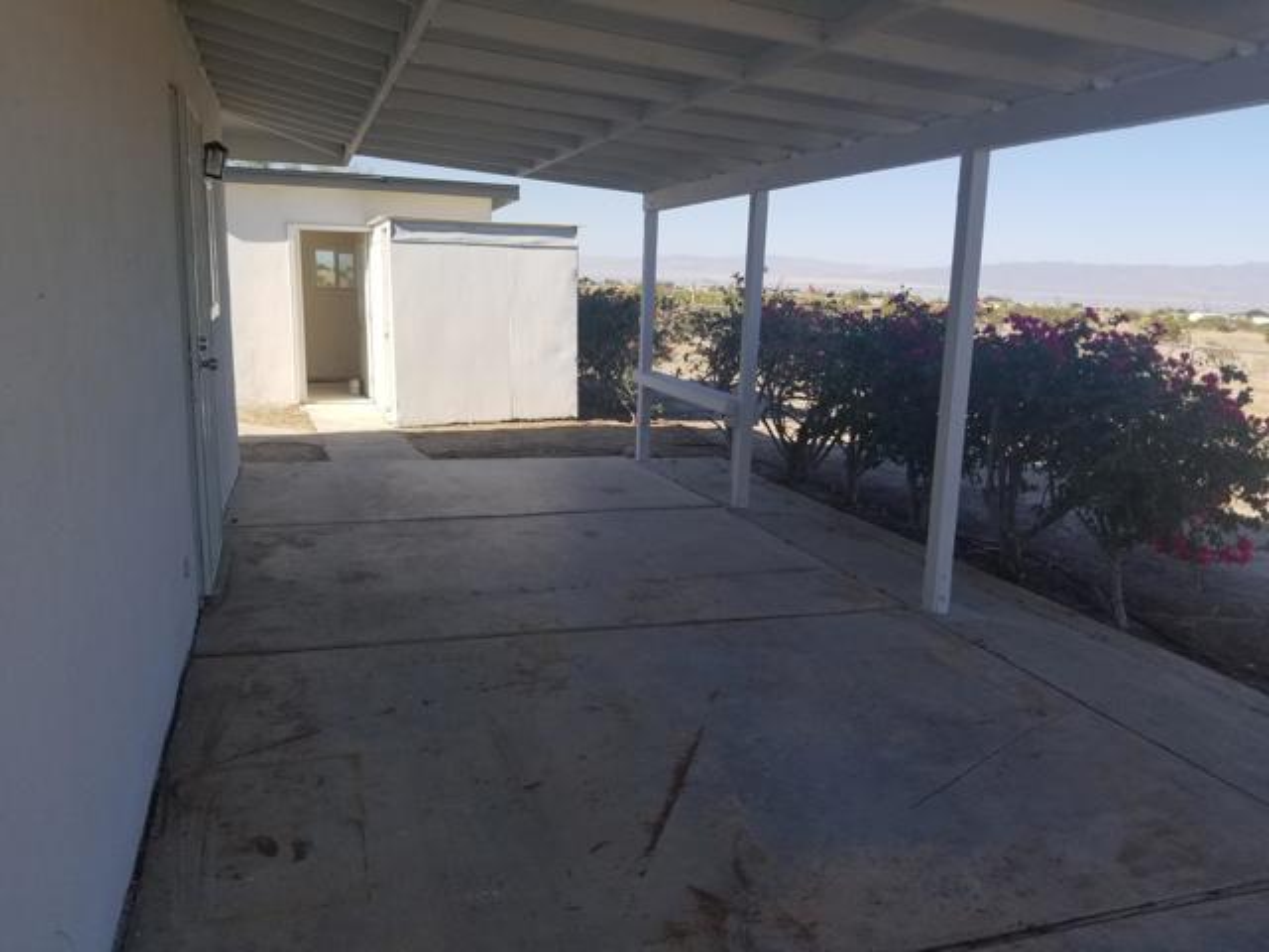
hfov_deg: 67.3
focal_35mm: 26
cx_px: 634
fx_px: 953
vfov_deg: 53.1
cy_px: 476
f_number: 1.7
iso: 50
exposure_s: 1/1756
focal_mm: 4.3
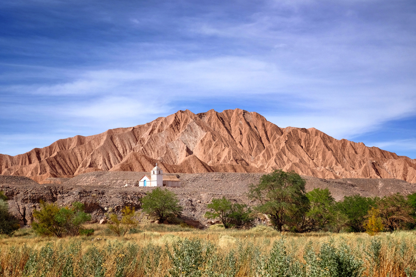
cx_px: 208
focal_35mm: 83
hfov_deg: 24.5
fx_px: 959
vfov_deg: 16.5
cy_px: 138
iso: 200
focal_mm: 55
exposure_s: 1/420
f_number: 9
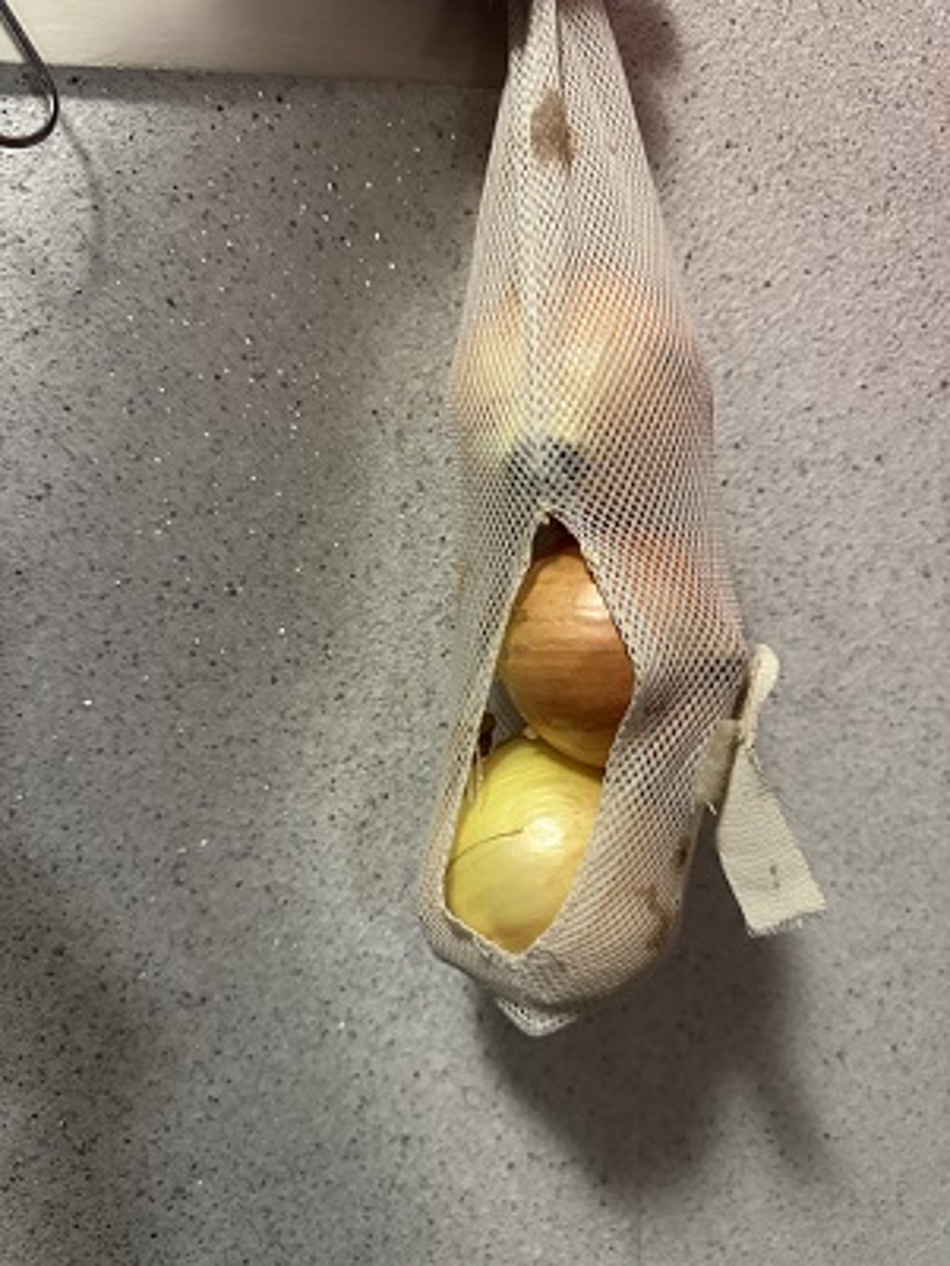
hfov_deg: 56.8
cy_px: 633
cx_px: 475
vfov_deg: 71.6
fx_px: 878
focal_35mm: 24
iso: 500
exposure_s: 1/60
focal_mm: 6.76
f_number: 1.78
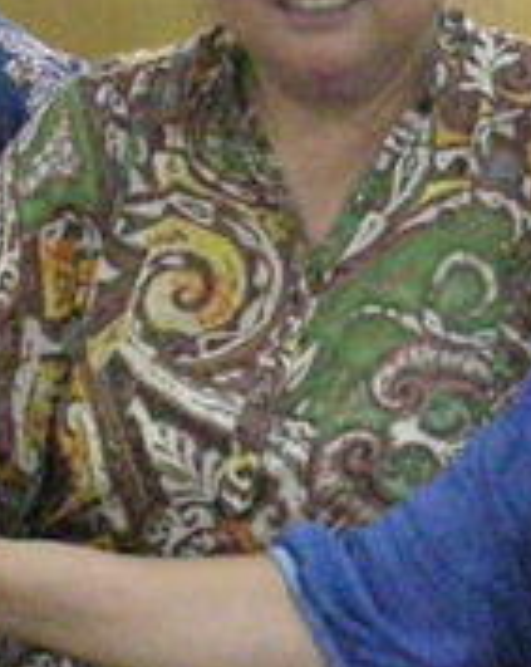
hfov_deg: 13.2
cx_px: 418
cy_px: 324
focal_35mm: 116
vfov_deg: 16.6
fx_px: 2285
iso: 1600
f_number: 2.8
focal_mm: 5.8
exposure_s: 1/61
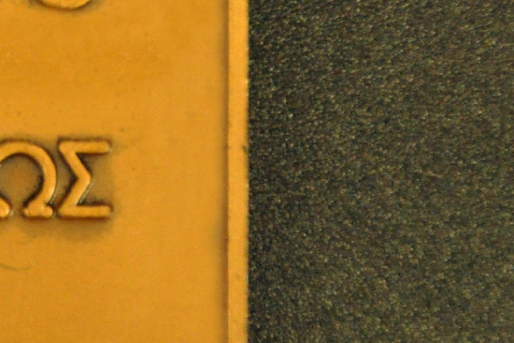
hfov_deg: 3.2
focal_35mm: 634
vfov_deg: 2.2
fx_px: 9050
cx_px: -362
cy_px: -27
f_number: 5.6
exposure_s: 1/40
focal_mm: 105
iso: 1400
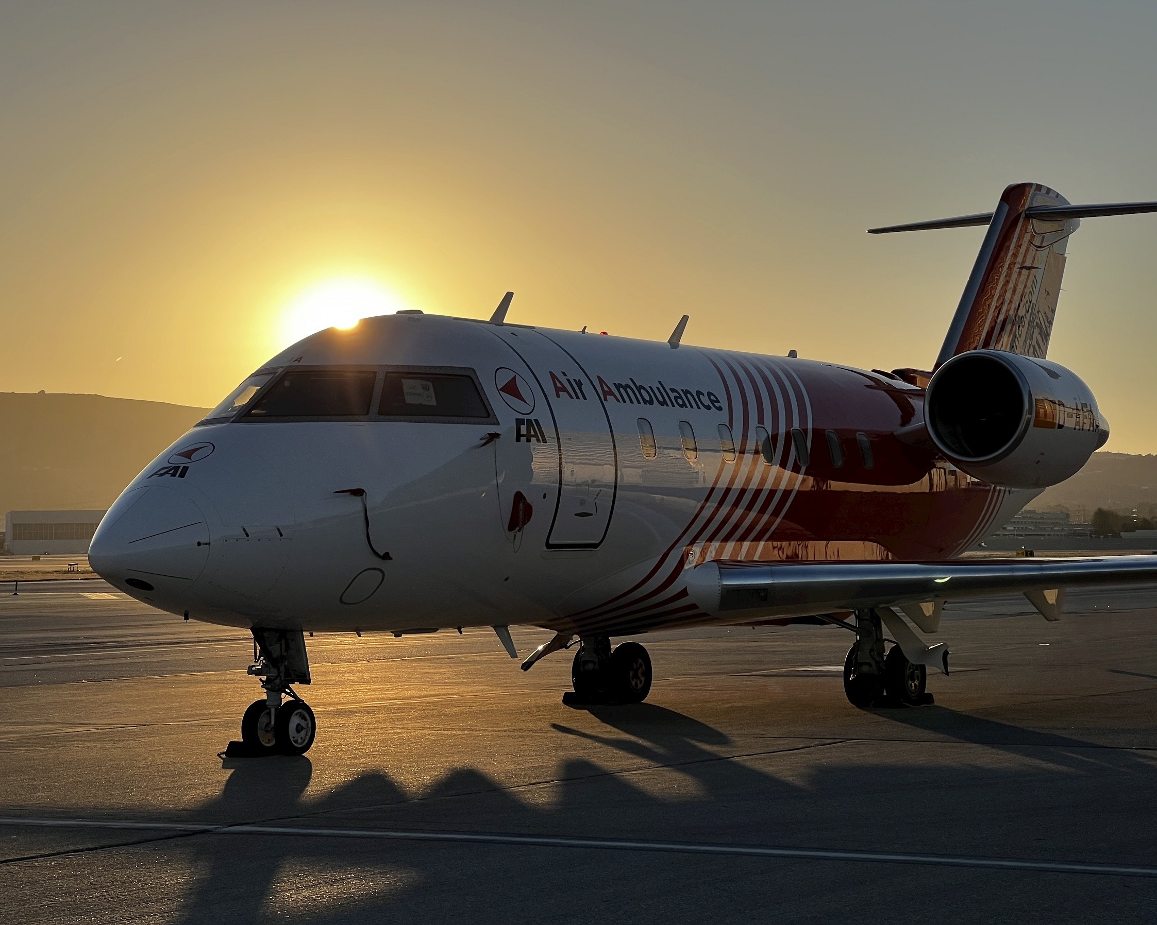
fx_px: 2774
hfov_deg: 23.6
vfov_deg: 18.9
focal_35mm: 81
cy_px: 463
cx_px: 623
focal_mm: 9
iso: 32
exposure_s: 1/1508
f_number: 2.8
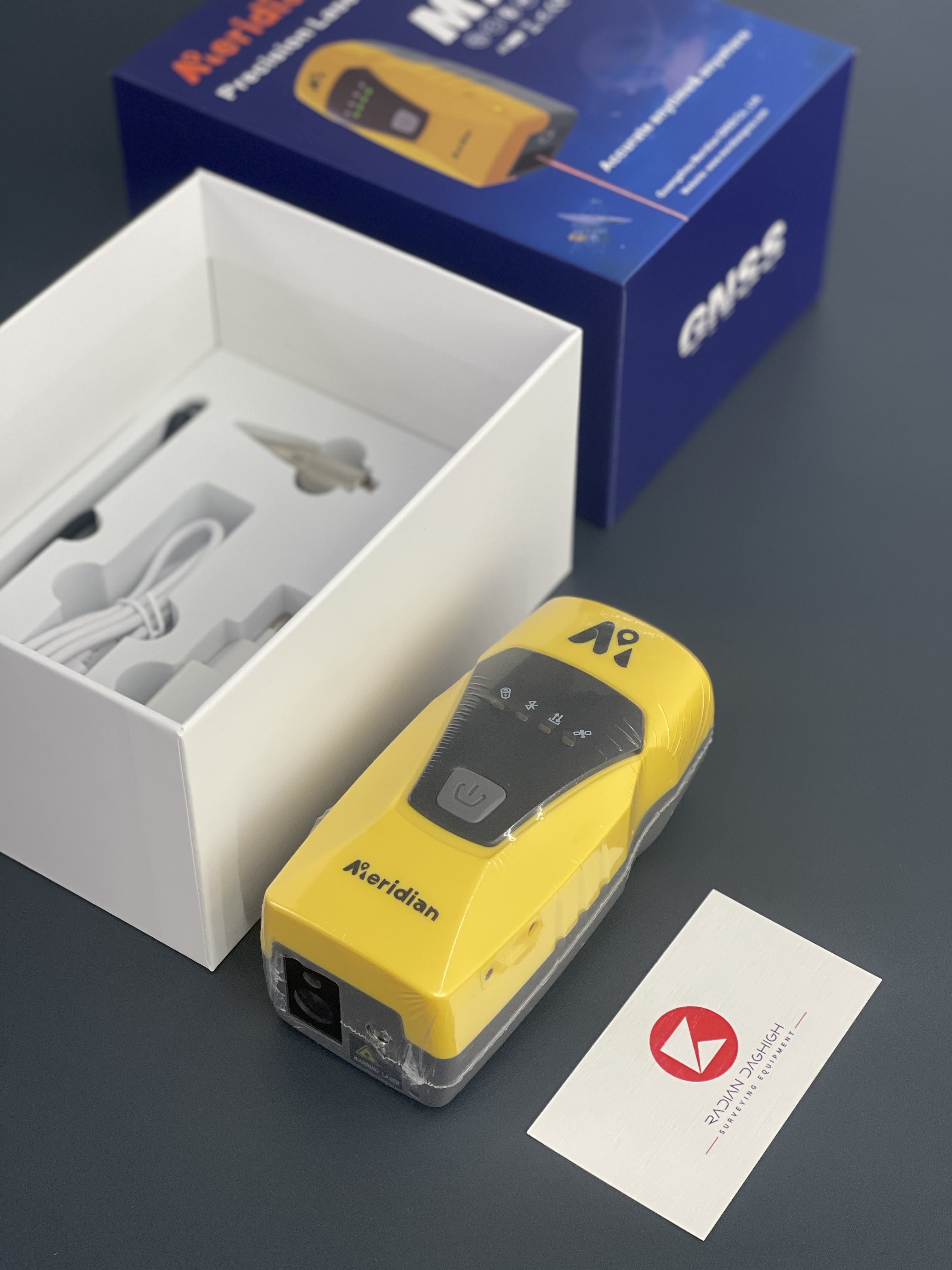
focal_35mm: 64
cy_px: 635
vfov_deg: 30.3
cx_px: 476
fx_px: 2347
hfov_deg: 22.9
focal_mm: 7.5
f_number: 2.2
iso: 125
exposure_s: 1/100
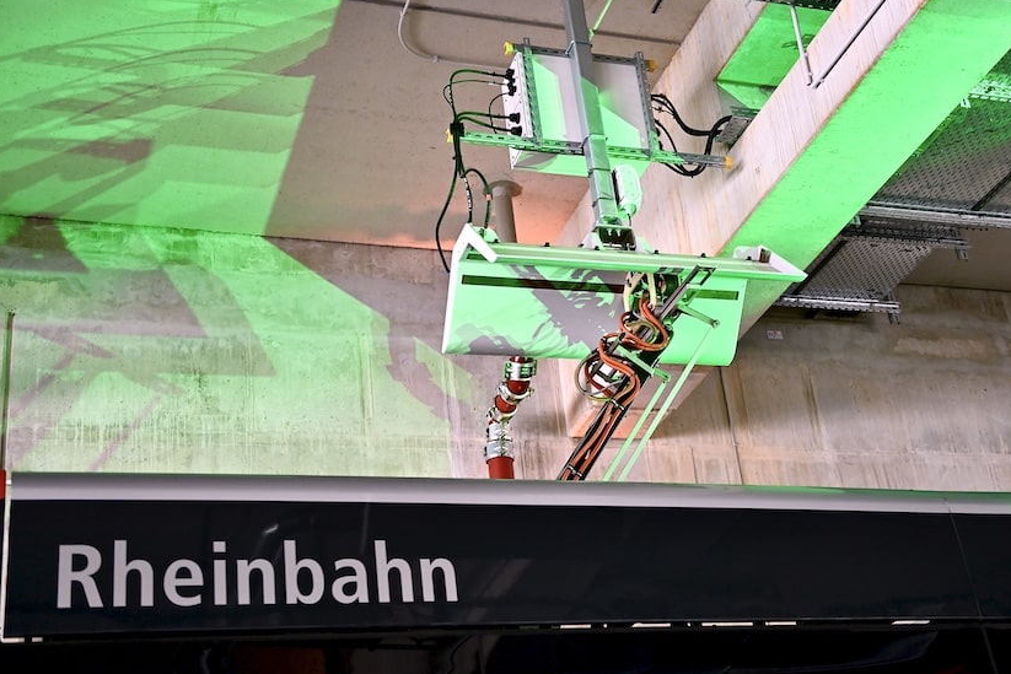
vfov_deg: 24.2
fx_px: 1573
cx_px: 614
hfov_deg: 35.5
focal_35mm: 56
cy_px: 336
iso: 320
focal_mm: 45
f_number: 2.8
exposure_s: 1/100
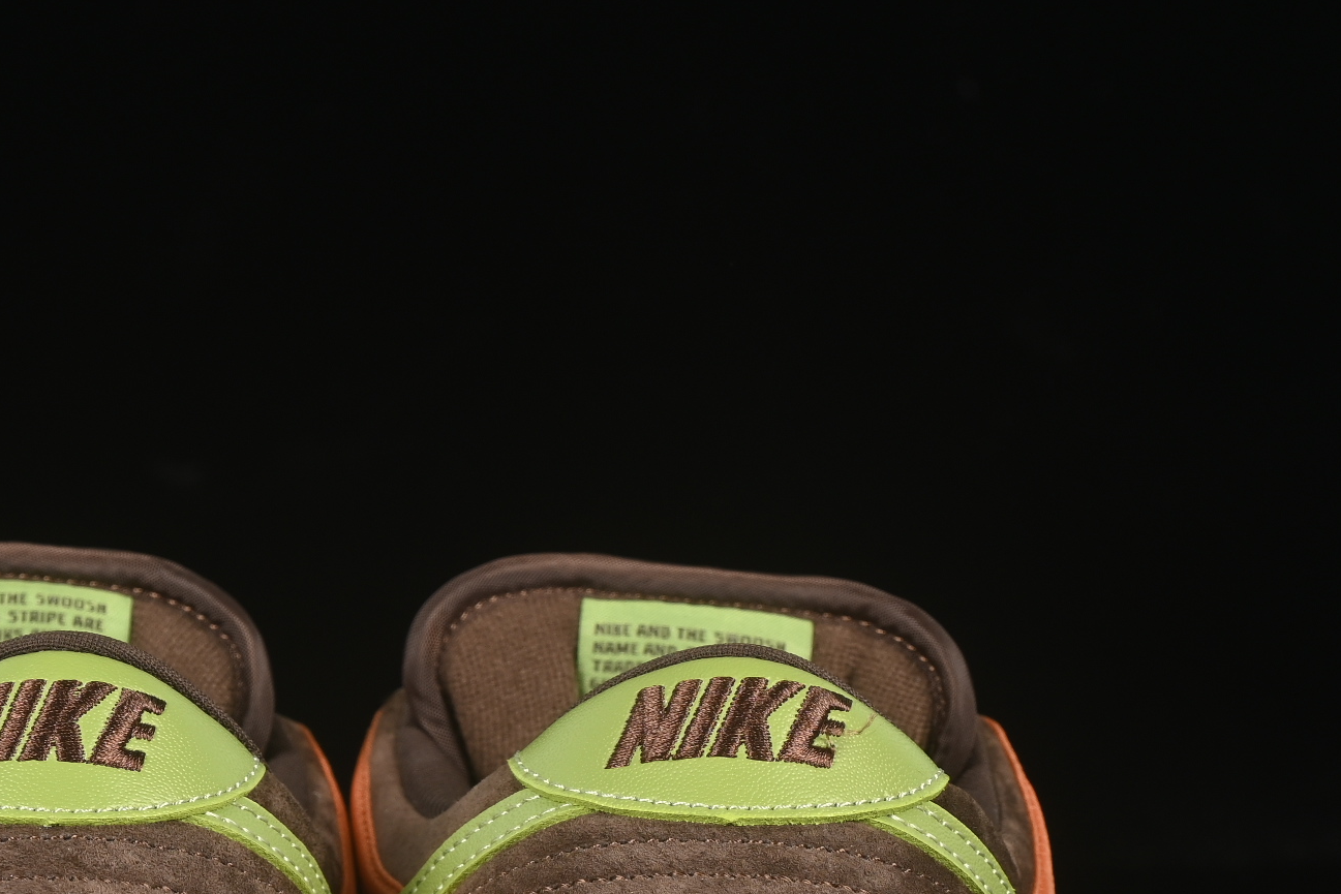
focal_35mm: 161
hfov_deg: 12.7
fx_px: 5997
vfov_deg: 8.5
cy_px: 825
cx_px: 361
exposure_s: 1/60
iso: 160
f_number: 6.3
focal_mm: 50
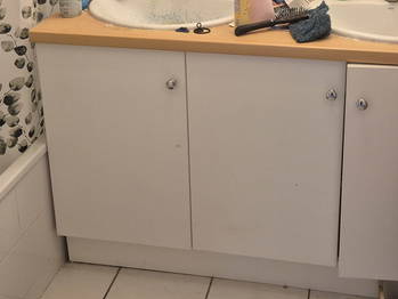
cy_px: 27
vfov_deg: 27.0
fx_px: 598
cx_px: 250
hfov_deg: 36.6
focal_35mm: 52
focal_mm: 5.4
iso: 640
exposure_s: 1/100
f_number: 1.8
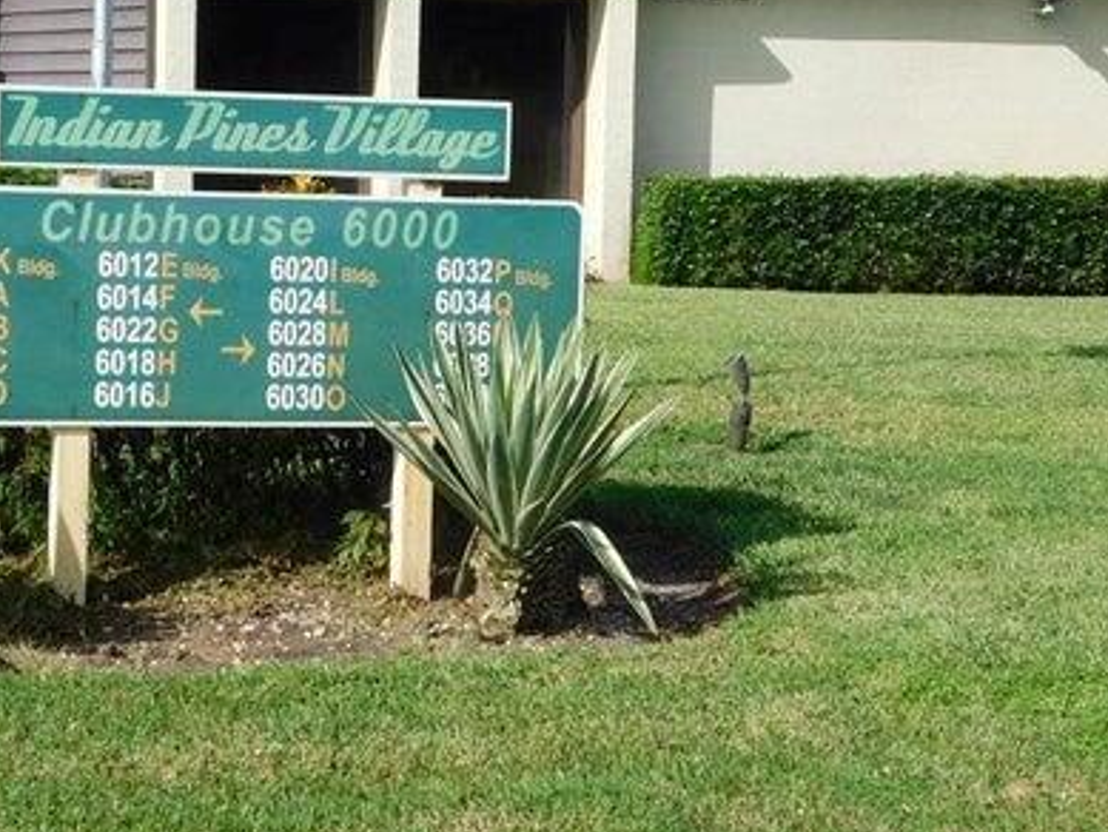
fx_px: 2529
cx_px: 338
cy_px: 279
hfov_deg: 24.5
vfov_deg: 18.6
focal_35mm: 79
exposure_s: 1/1500
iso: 125
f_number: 3.5
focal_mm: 6.3
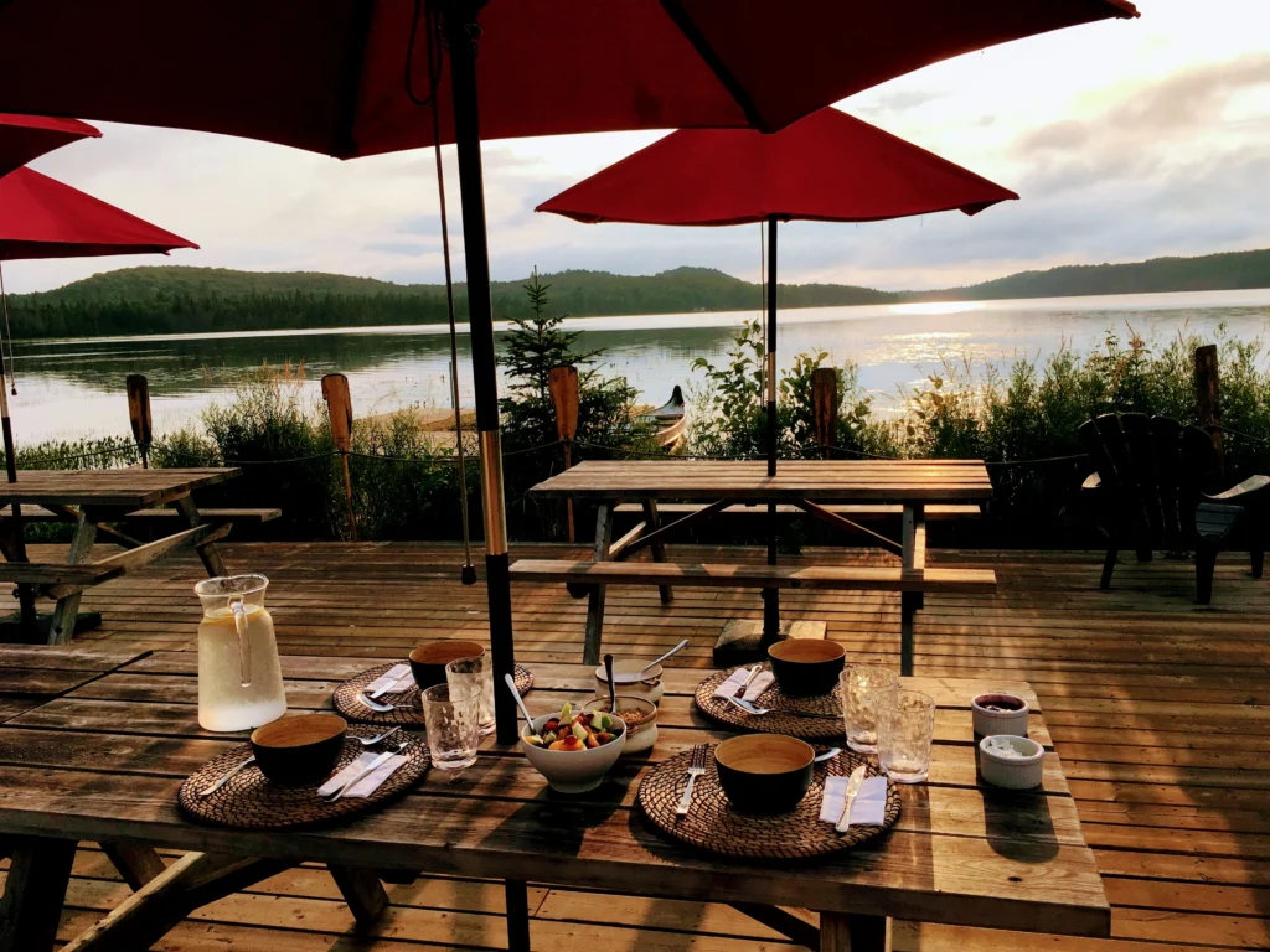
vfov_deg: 48.2
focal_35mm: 29
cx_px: 635
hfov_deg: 61.7
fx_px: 1064
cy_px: 476
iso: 25
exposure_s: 1/1026
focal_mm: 4.15
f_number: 2.2
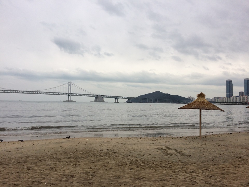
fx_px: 209
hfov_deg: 61.7
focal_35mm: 29
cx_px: 124
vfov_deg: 48.2
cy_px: 94
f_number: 2.2
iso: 32
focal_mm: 4.15
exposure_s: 1/500
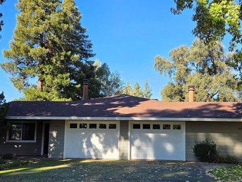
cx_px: 138
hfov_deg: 51.2
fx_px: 252
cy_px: 116
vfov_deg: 39.4
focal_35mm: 36
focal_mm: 5.4
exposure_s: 1/2259
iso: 80
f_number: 1.8
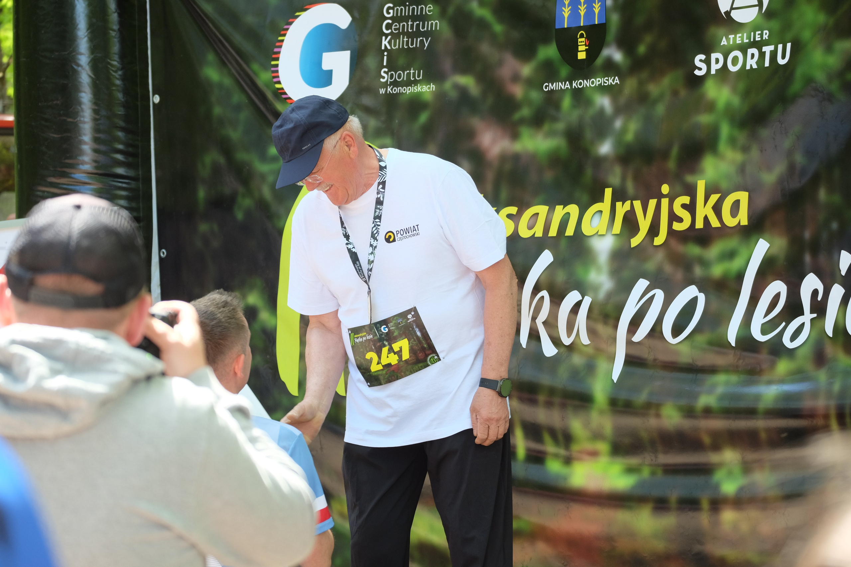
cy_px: 284
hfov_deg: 13.7
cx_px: 426
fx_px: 3546
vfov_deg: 9.1
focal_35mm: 150
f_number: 4.5
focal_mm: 100
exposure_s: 1/105
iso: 400
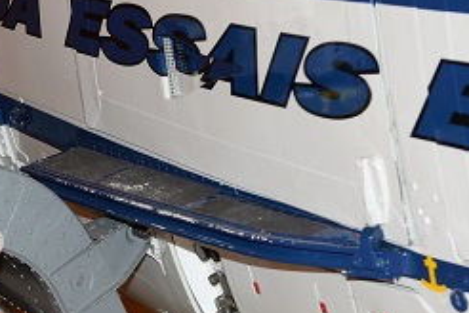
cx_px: -29
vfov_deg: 8.5
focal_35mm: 161
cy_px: 241
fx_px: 2097
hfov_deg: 12.6
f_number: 5
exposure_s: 1/60
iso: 250
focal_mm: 62
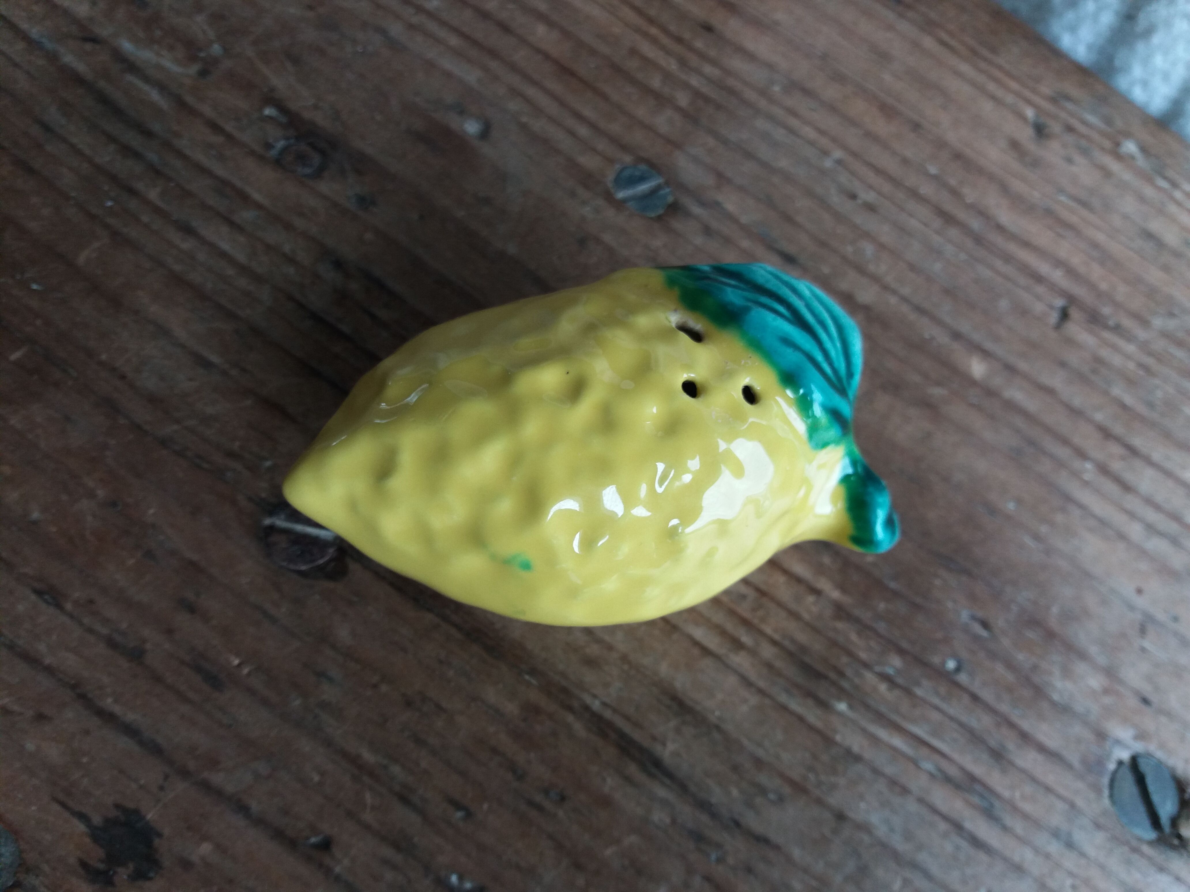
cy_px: 446
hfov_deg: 63.4
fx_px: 963
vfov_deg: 49.7
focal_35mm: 28
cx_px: 595
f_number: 1.9
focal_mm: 3.7
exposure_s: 1/100
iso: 80
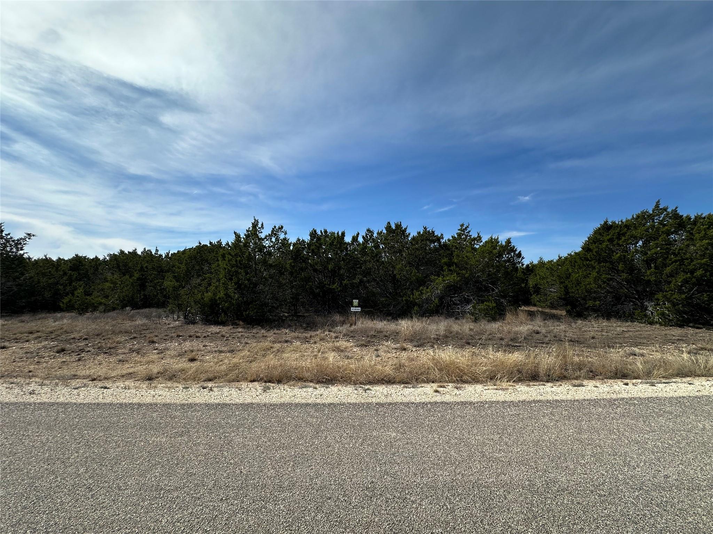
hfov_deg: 102.1
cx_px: 356
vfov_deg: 85.7
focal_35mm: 14
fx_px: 288
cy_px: 267
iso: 40
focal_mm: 2.22
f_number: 2.2
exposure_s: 1/2092
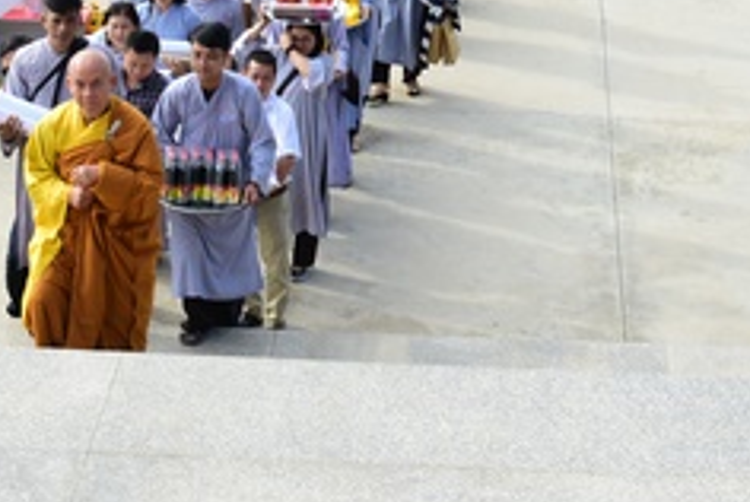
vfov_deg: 11.1
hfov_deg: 16.9
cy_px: -124
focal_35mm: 121
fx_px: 2524
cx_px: 477
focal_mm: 44
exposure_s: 1/100
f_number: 6.3
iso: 100
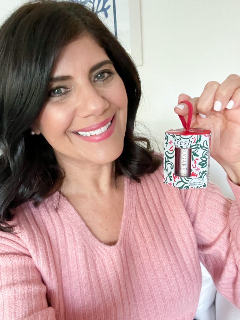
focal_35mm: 30
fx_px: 277
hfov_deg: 46.8
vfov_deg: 60.0
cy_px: 160
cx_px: 120
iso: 640
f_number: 2.2
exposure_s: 1/30
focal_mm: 2.71
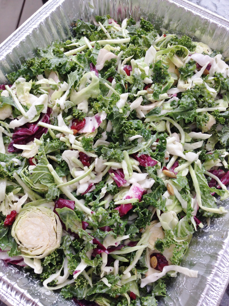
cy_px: 153
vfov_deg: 55.4
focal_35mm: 33
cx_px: 114
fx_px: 291
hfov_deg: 42.9
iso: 50
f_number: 2.4
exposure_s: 1/120
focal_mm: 4.12
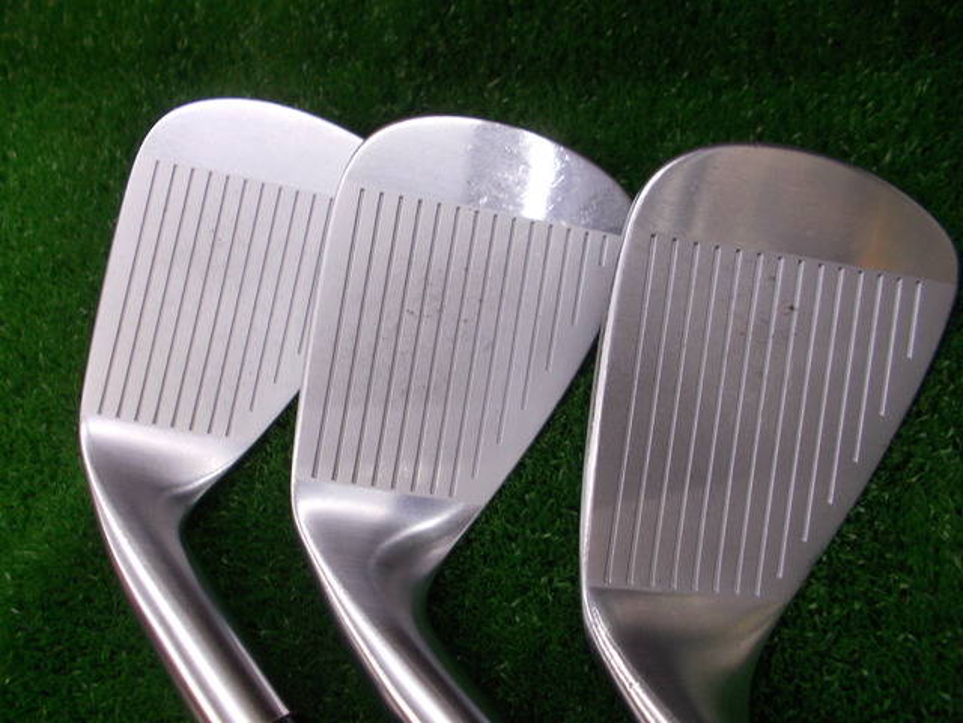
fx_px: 723
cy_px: 362
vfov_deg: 53.1
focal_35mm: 26
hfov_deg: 67.3
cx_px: 482
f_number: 3.2
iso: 140
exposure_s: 1/25
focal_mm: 4.6
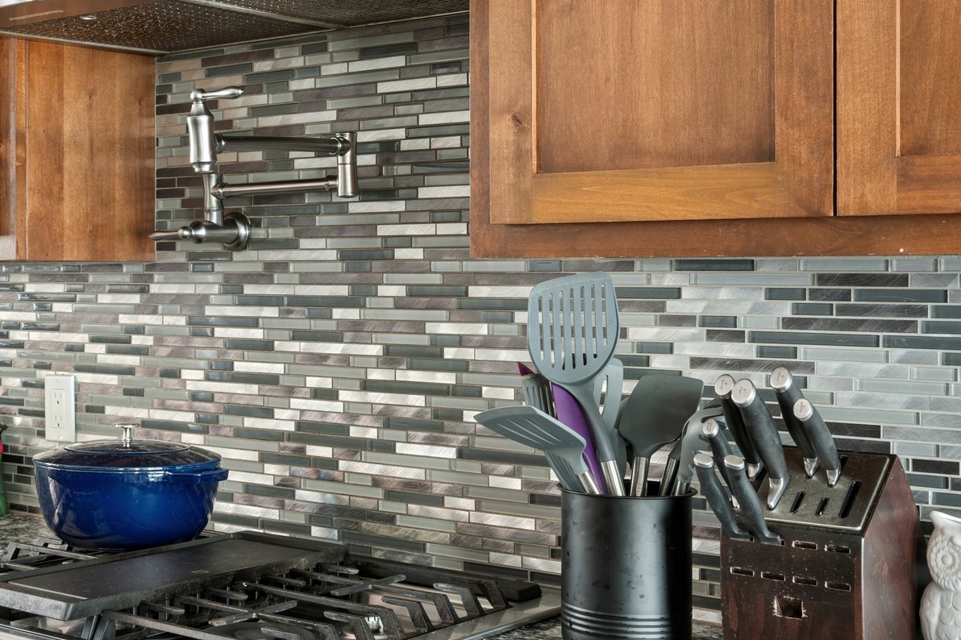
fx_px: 1468
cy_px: 310
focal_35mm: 55
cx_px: 148
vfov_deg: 24.6
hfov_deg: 34.7
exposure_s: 1.6
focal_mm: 32
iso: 200
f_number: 8
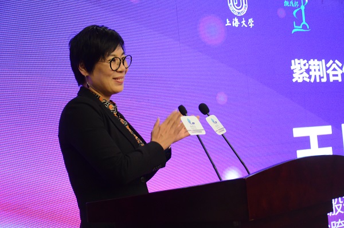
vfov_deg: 18.8
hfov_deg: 28.1
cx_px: 172
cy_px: 114
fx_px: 686
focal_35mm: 72
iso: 3200
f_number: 4.8
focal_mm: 48
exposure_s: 1/50
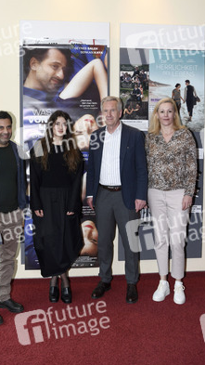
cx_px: 89
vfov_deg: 59.5
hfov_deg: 35.6
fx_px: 319
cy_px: 184
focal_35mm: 33
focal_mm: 31
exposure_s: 1/200
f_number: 4
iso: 640
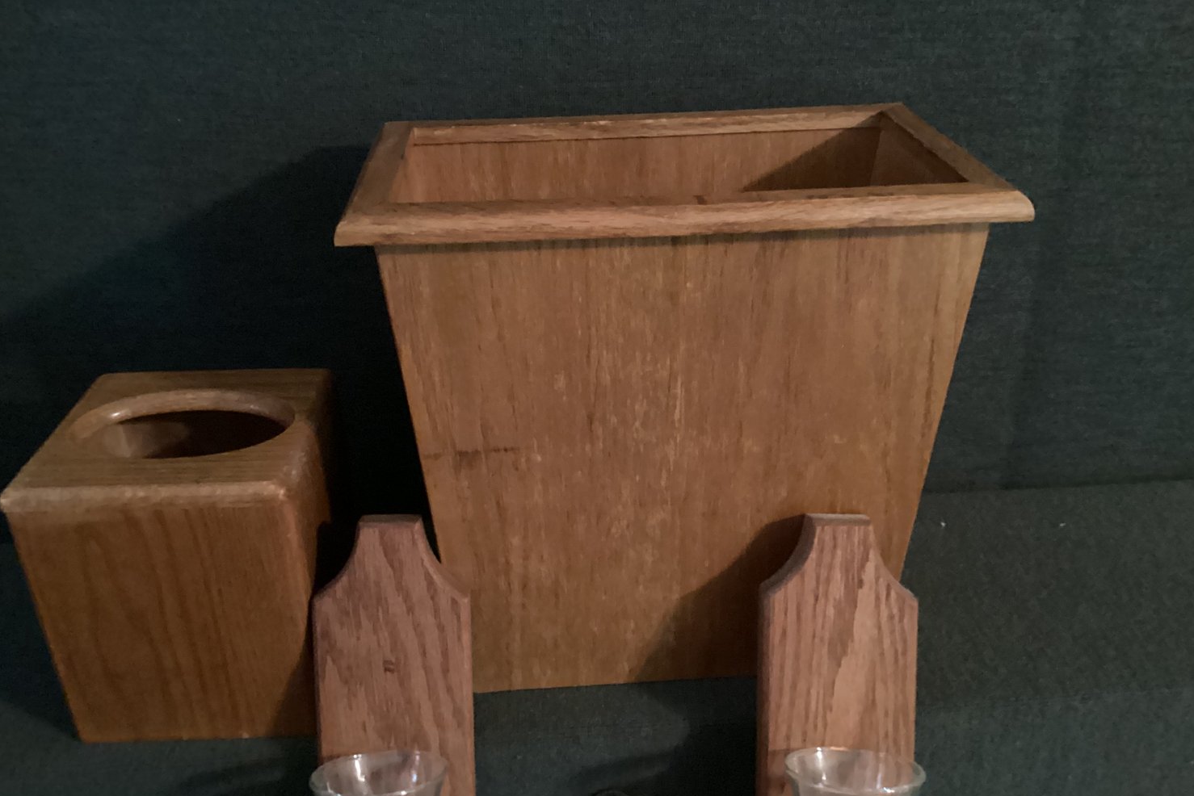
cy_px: 406
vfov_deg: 40.0
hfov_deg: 57.2
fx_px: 1095
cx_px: 598
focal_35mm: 33
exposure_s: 1/15
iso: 800
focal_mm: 3.3
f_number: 2.4
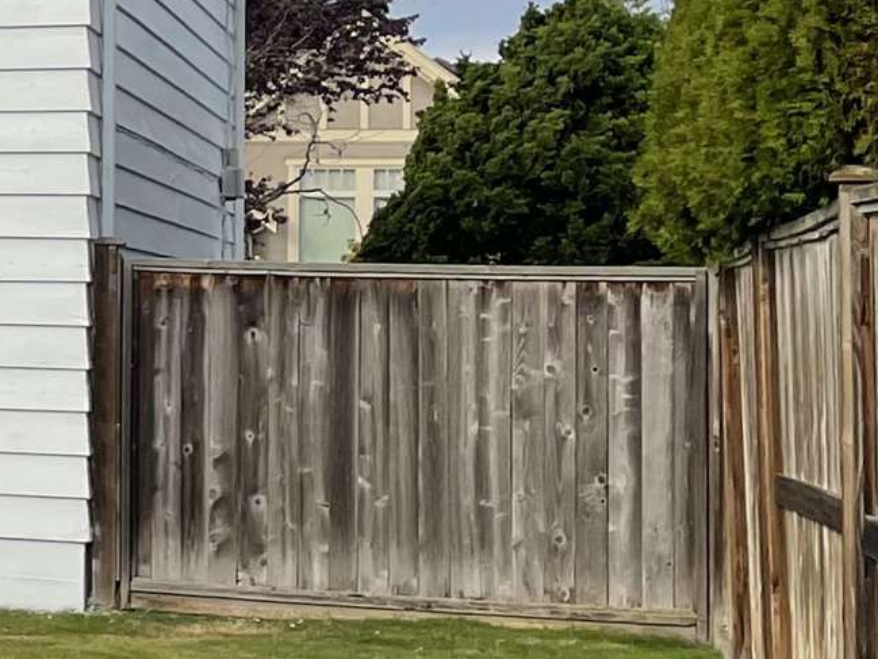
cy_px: 164
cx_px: -993
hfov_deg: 13.3
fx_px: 3120
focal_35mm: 123
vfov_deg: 12.0
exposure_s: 1/2681
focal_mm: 4.2
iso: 32
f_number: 1.6
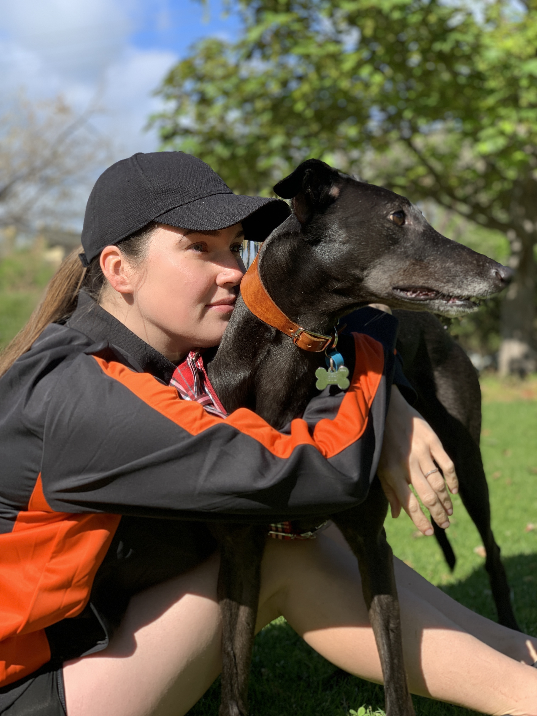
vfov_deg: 36.8
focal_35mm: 52
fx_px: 1076
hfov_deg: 28.0
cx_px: 268
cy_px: 358
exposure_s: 1/1020
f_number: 2.4
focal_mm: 6
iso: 16
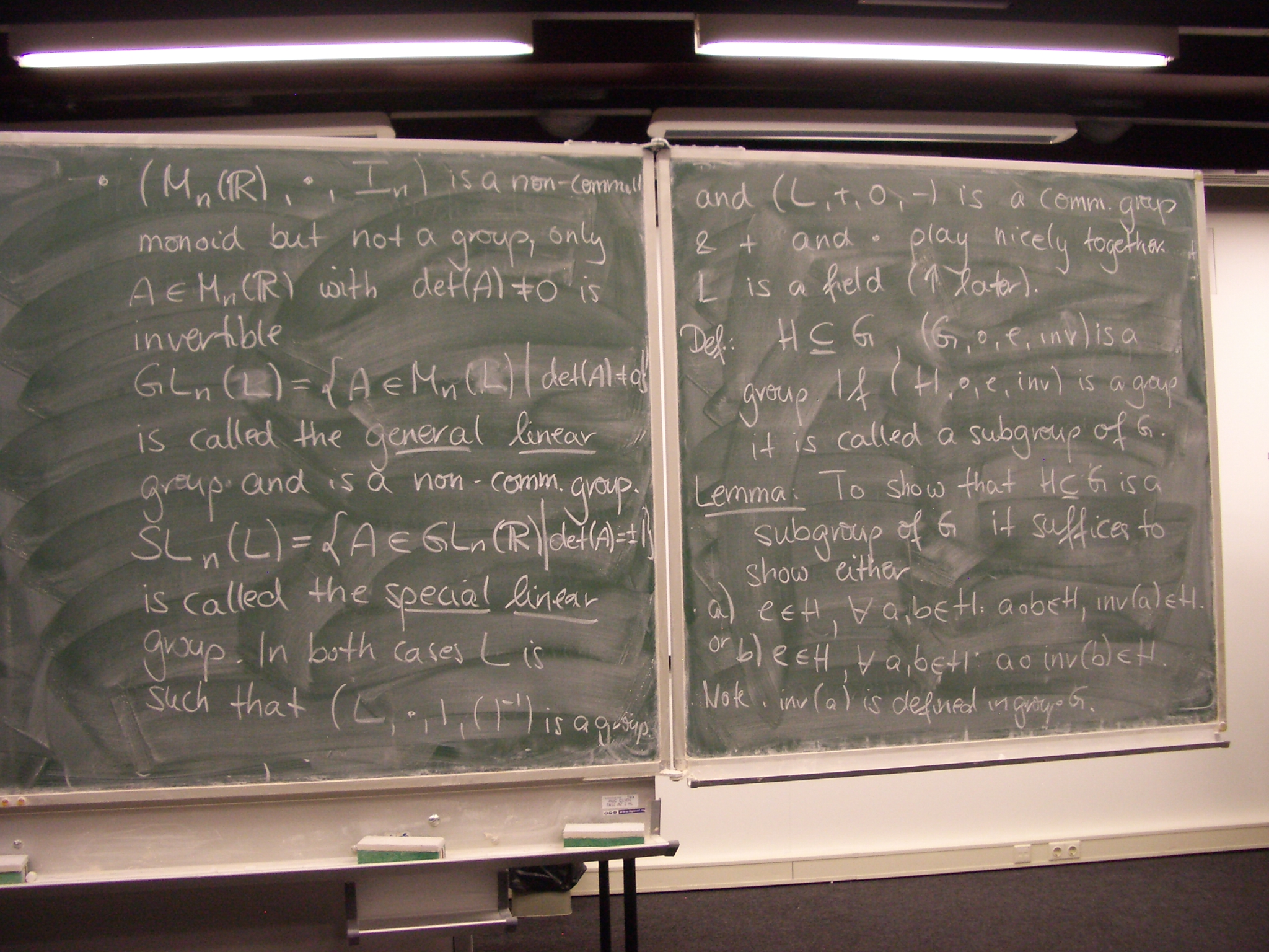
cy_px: 476
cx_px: 634
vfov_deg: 40.7
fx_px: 1283
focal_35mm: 35
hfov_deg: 52.6
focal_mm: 5.8
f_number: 2.6
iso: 200
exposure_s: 1/40
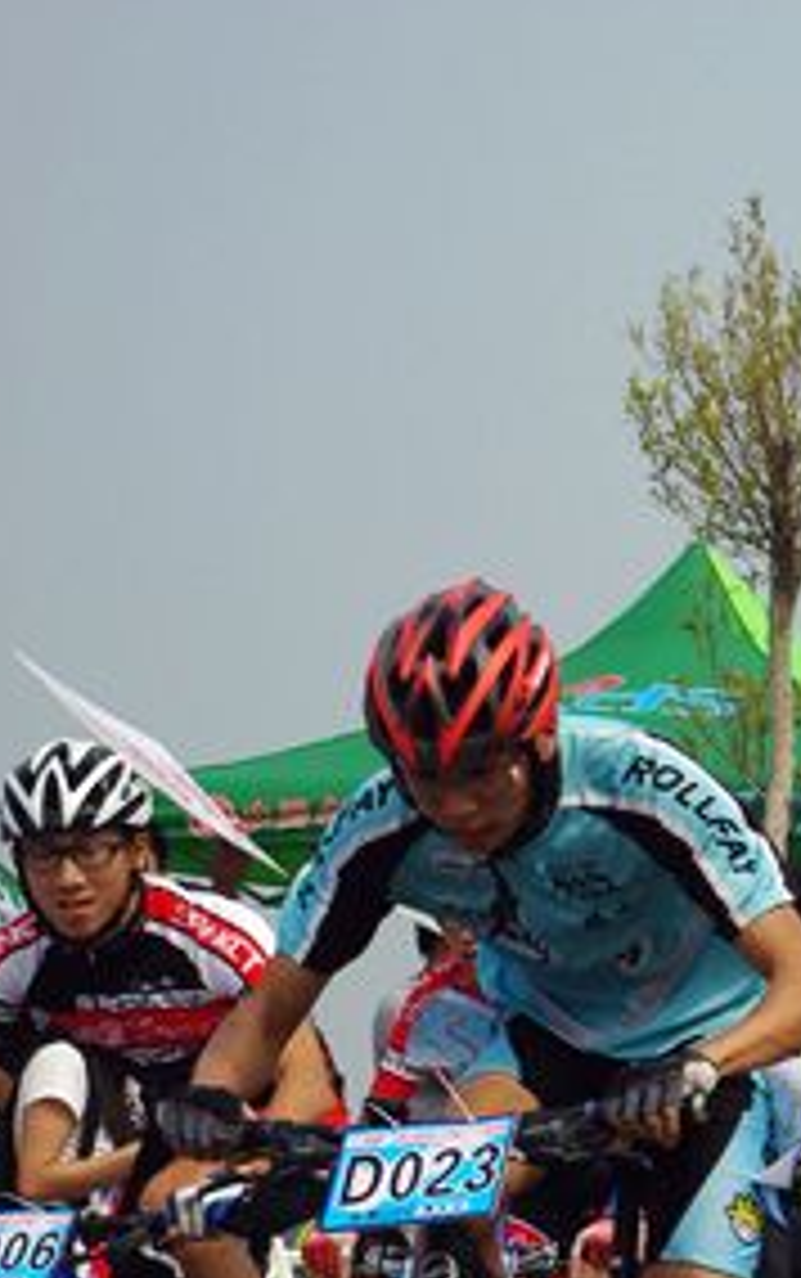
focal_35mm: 206
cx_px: 1404
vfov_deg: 10.1
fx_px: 7181
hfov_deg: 6.3
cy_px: 999
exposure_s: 1/1000
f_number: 8
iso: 400
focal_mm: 55
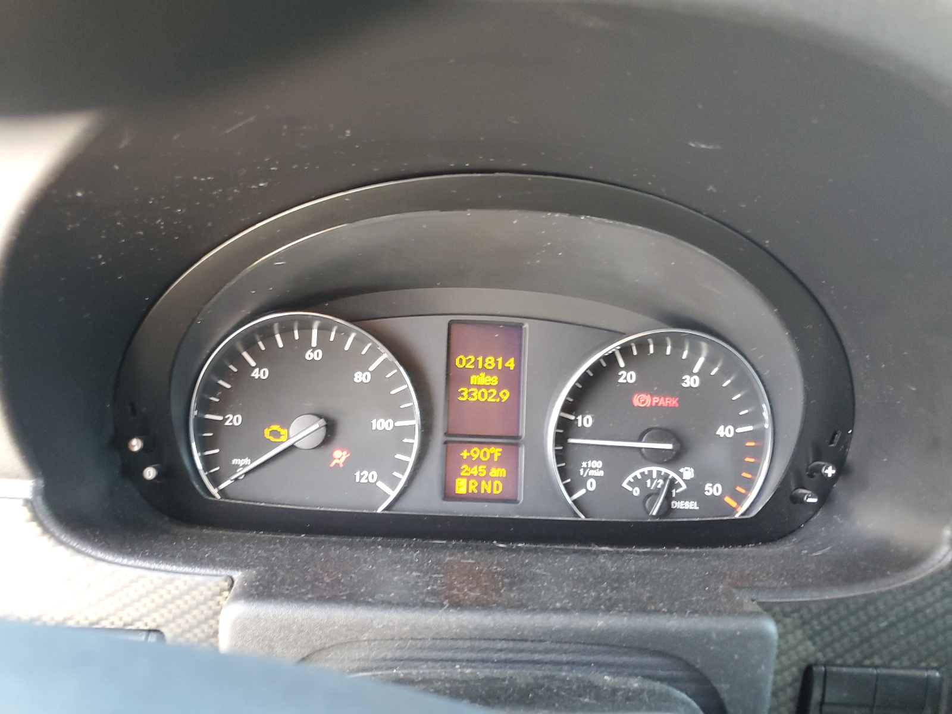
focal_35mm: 26
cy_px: 357
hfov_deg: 67.3
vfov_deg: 53.1
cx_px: 476
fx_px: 715
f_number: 1.5
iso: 203
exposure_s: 1/60.2
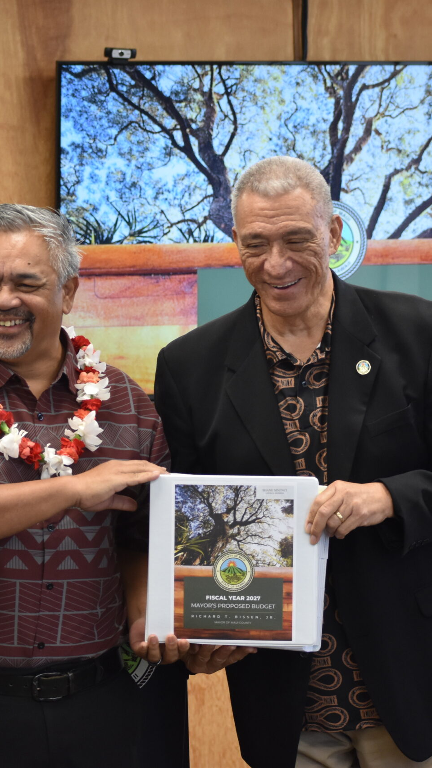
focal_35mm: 184
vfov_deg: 11.7
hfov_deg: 6.6
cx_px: 194
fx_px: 3749
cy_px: 384
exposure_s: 1/125
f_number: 4.8
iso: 900
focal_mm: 78
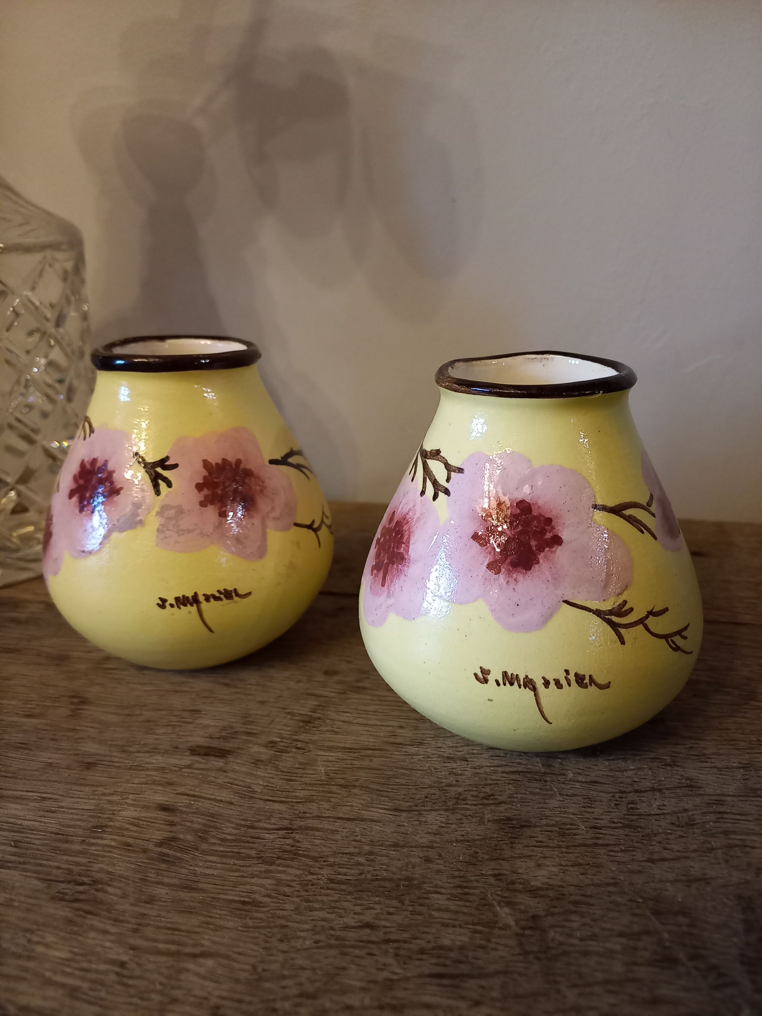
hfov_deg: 54.9
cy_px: 508
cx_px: 381
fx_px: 734
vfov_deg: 69.4
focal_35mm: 25
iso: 640
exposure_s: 1/20
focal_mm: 4.65
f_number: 1.8
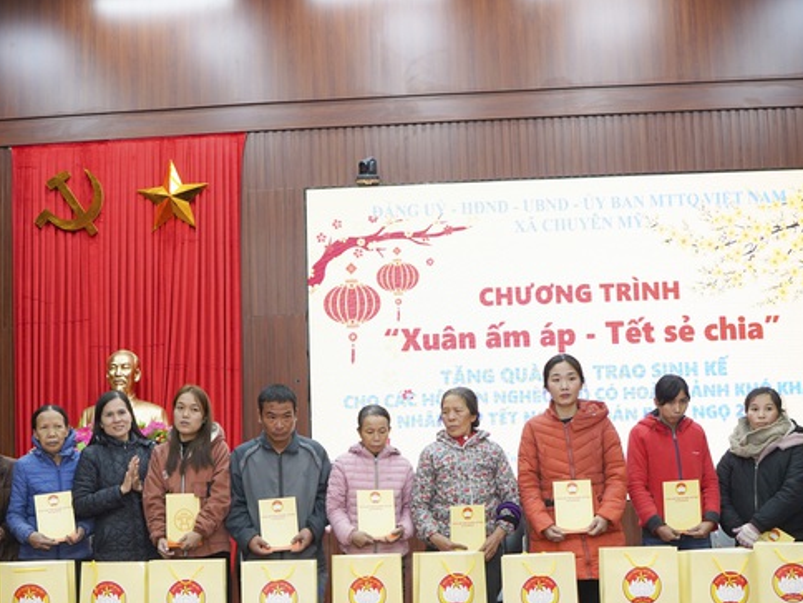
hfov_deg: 40.4
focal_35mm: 47
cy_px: 406
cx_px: 367
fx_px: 1090
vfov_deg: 30.6
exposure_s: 1/200
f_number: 4
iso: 1250
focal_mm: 32
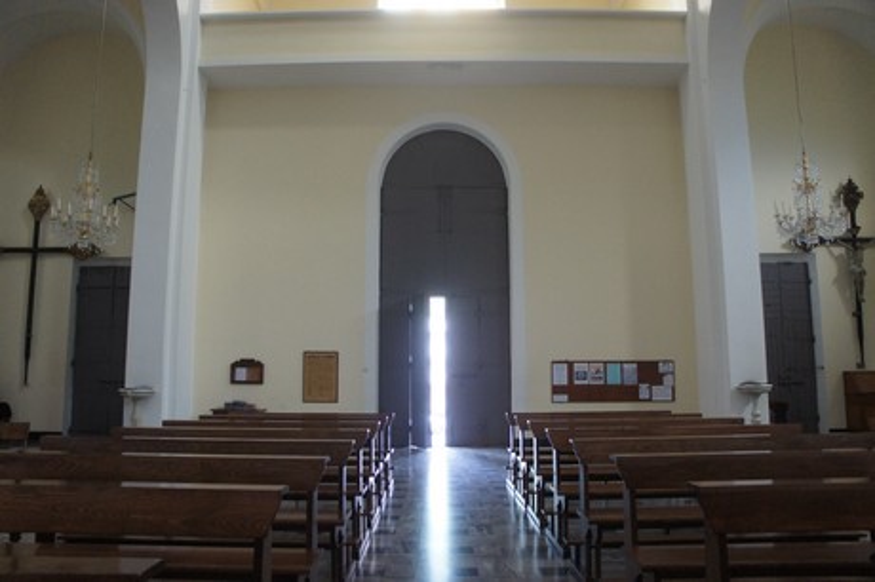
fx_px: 656
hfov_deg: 67.4
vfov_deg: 47.9
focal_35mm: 27
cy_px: 291
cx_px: 438
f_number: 3.5
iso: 1600
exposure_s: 1/125
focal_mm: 18
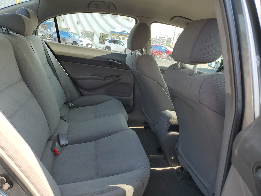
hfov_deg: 67.3
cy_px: 98
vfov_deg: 53.1
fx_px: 196
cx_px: 130
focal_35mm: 26
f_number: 1.5
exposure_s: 1/435
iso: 50
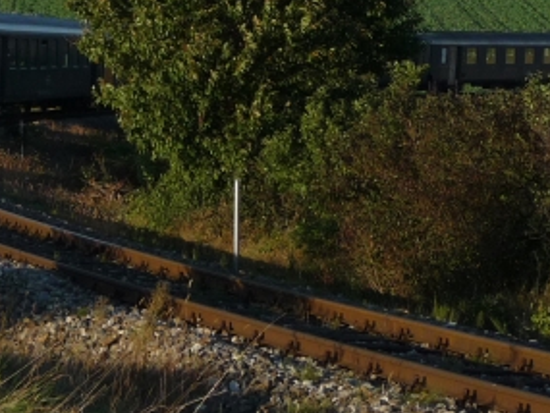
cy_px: -10
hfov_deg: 11.4
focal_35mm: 171
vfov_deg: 8.6
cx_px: -83
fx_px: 2718
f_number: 4.3
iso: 100
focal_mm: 9.3
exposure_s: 1/500
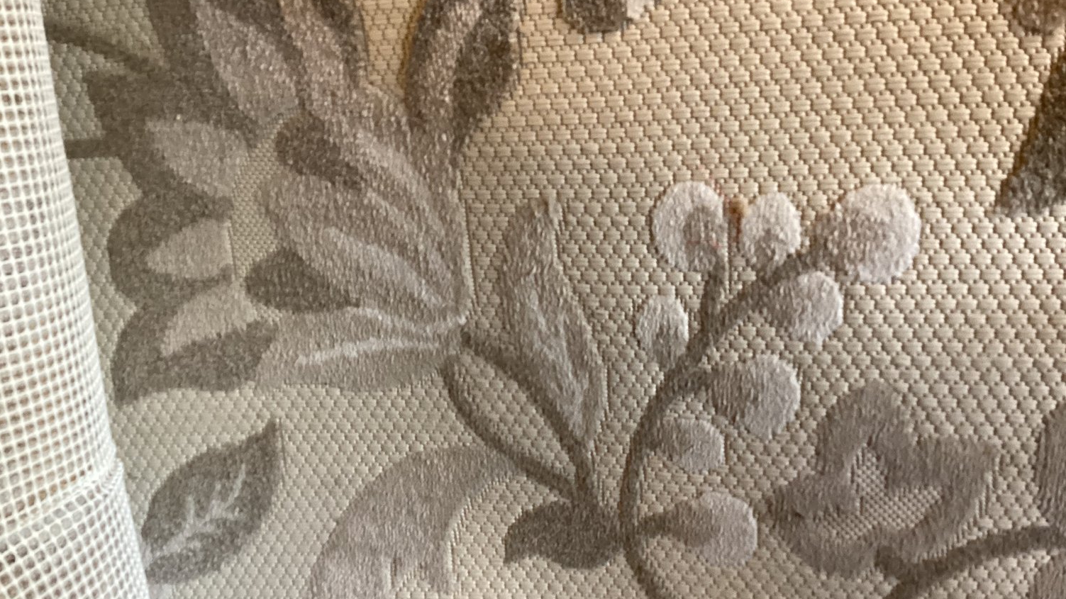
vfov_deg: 34.4
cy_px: 394
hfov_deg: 58.0
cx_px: 532
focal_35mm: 34
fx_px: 961
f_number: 2.4
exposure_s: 1/33
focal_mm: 3.3
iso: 320
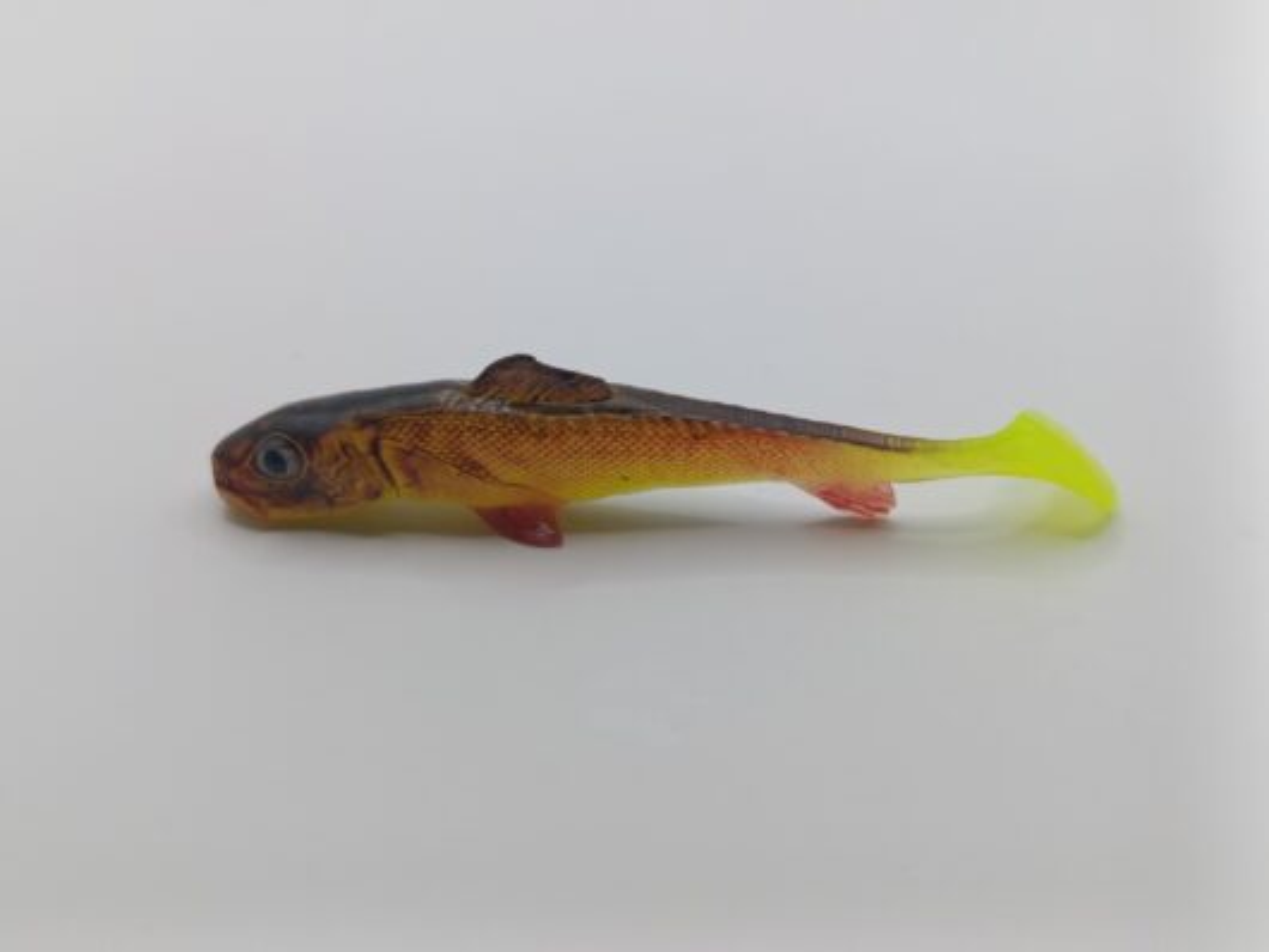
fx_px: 1687
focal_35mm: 46
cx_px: 634
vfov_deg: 31.5
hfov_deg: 41.2
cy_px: 476
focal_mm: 6.14
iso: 125
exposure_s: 1/99.9
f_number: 1.6
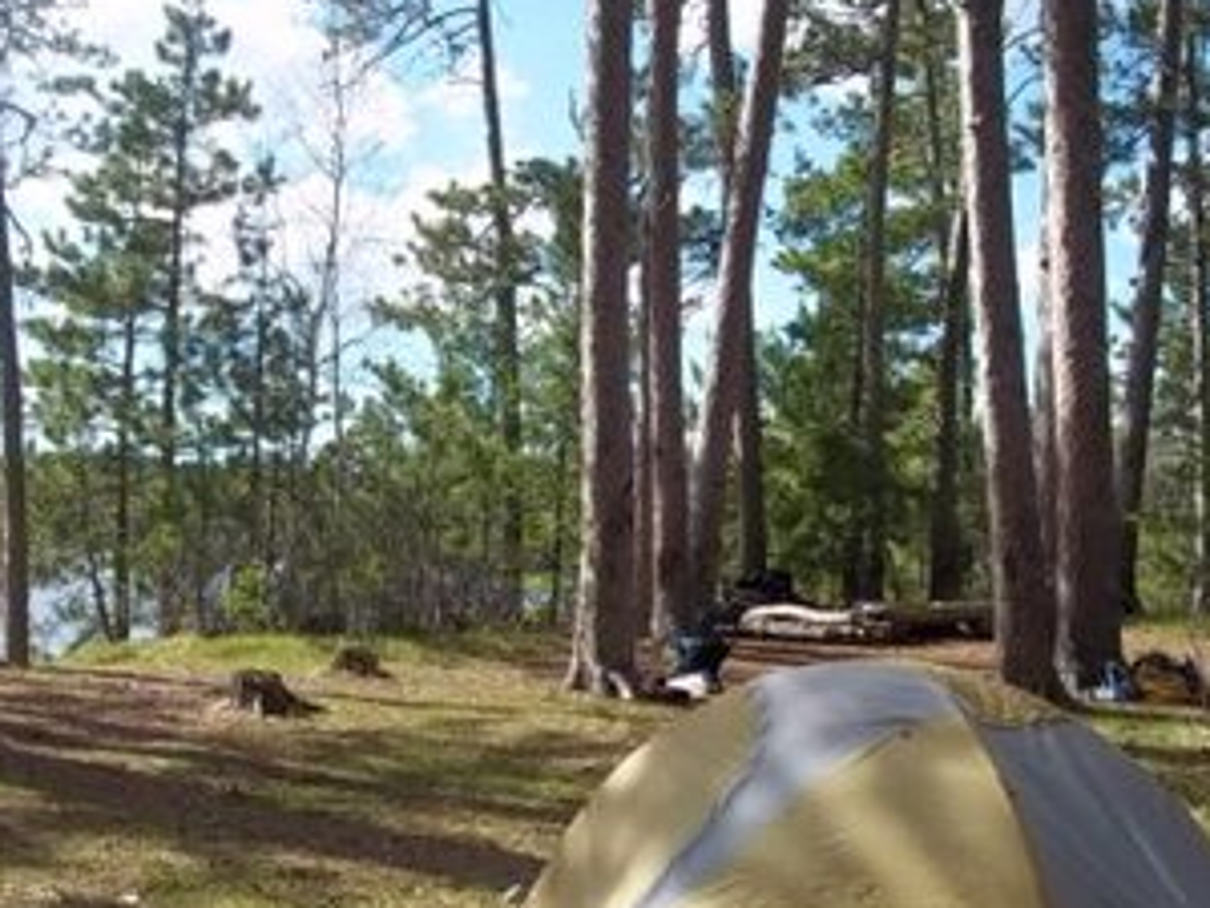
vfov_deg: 30.1
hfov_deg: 39.6
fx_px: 1678
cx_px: 540
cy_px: 589
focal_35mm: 48
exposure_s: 1/125
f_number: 8
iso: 80
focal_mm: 6.5
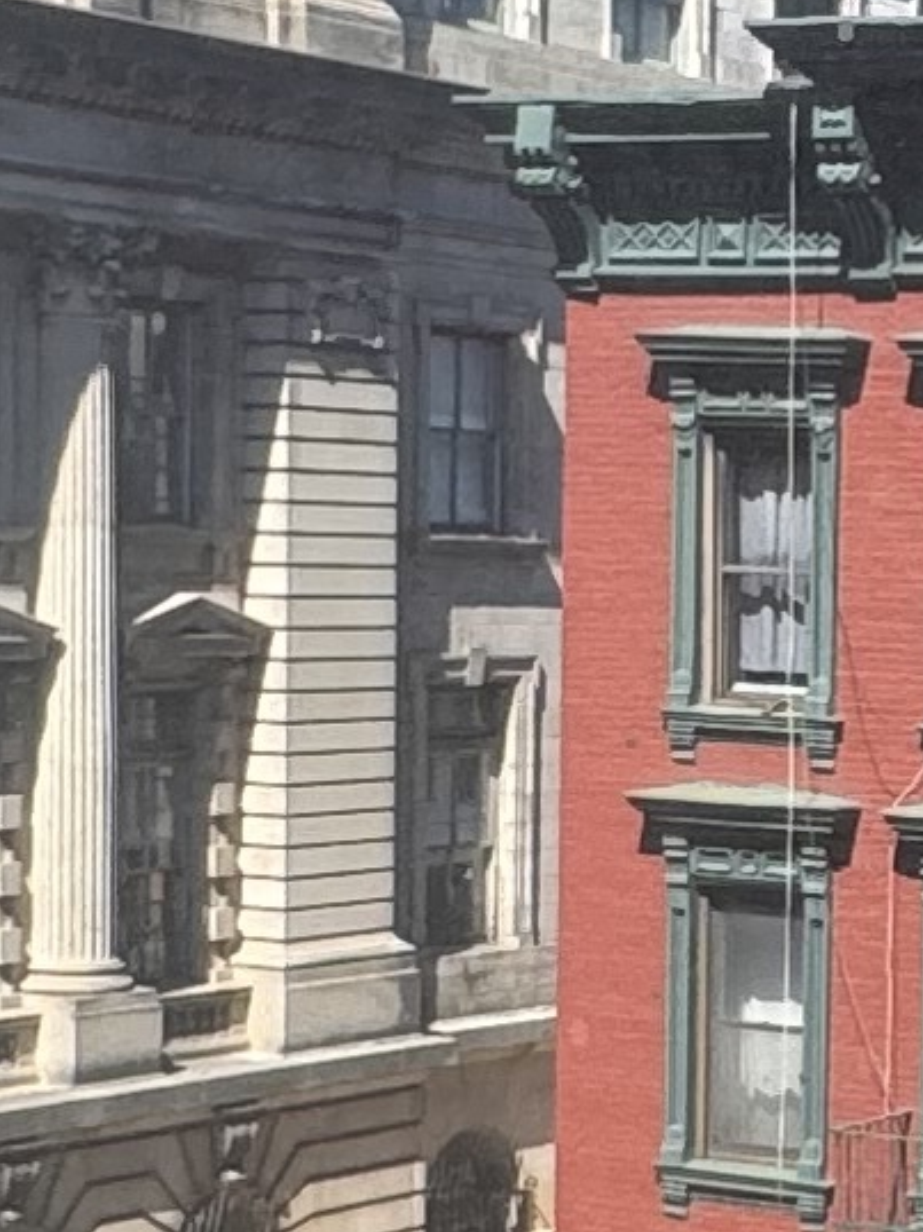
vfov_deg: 18.7
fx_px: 3736
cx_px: 1475
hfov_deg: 13.1
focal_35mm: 105
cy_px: 795
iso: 50
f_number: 2.2
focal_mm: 2.22
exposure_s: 1/840
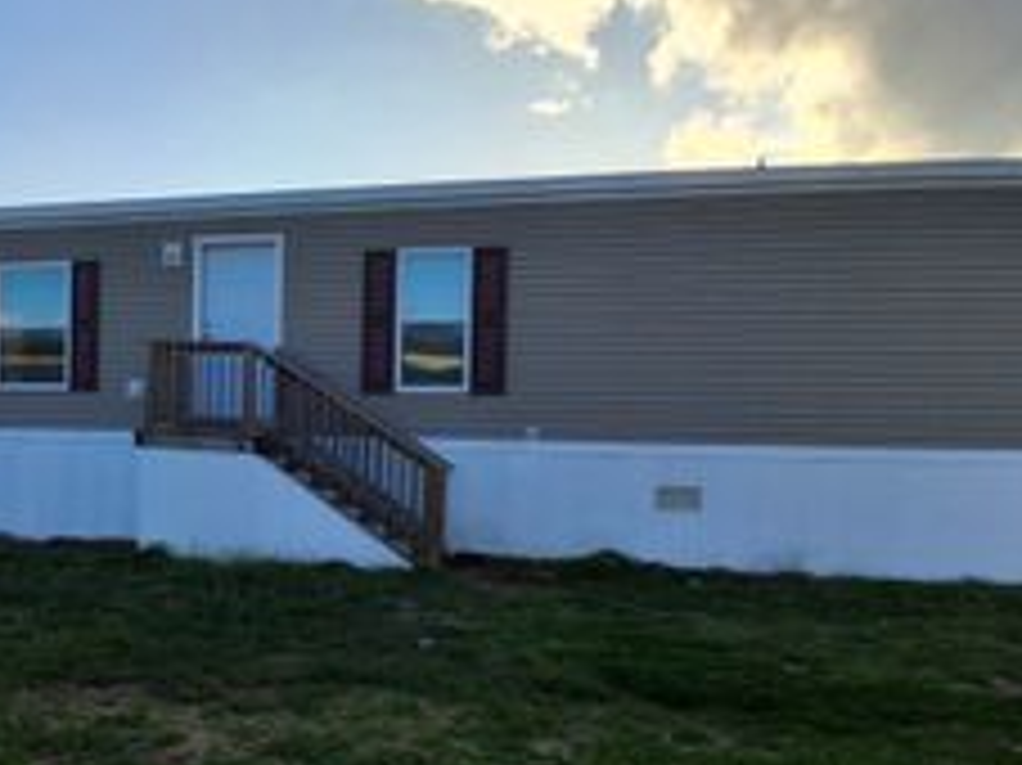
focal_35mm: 30
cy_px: 418
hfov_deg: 56.6
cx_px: 239
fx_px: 885
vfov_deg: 46.7
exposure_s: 1/1166
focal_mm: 1.4
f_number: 2.2
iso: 50
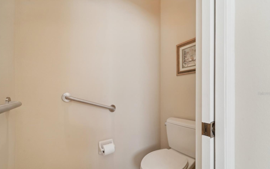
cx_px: 131
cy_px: 93
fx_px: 110
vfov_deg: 74.6
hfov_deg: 101.4
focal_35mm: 15
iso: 400
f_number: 8
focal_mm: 14
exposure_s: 1/15
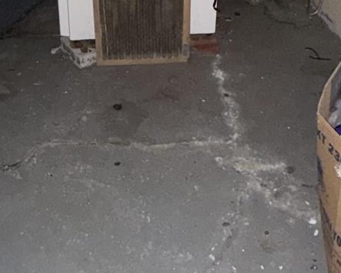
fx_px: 585
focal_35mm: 58
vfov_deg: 24.4
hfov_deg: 32.2
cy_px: -30
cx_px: 112
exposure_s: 1/16
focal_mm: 2.22
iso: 500
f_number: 2.2
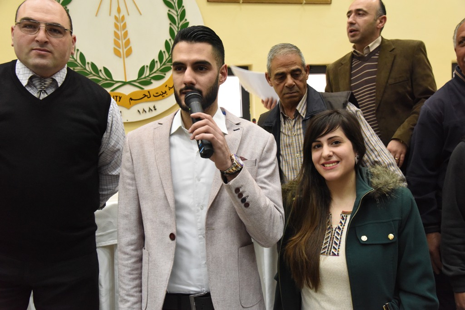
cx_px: 232
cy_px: 155
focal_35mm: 38
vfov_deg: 35.1
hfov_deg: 50.7
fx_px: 491
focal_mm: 38
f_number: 6.3
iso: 6400
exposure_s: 1/160
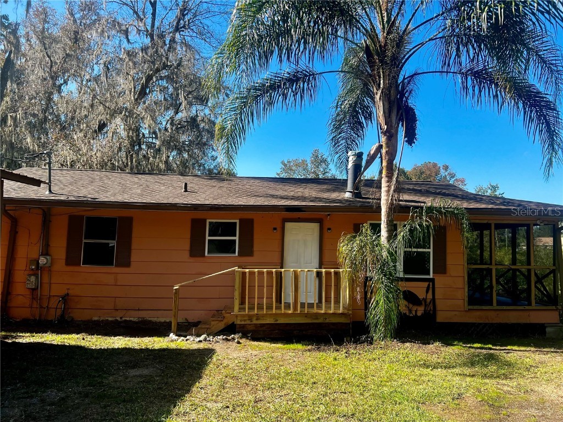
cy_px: 211
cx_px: 282
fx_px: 423
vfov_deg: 53.1
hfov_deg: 67.3
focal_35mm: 26
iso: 50
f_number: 1.5
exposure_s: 1/1751
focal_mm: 5.7
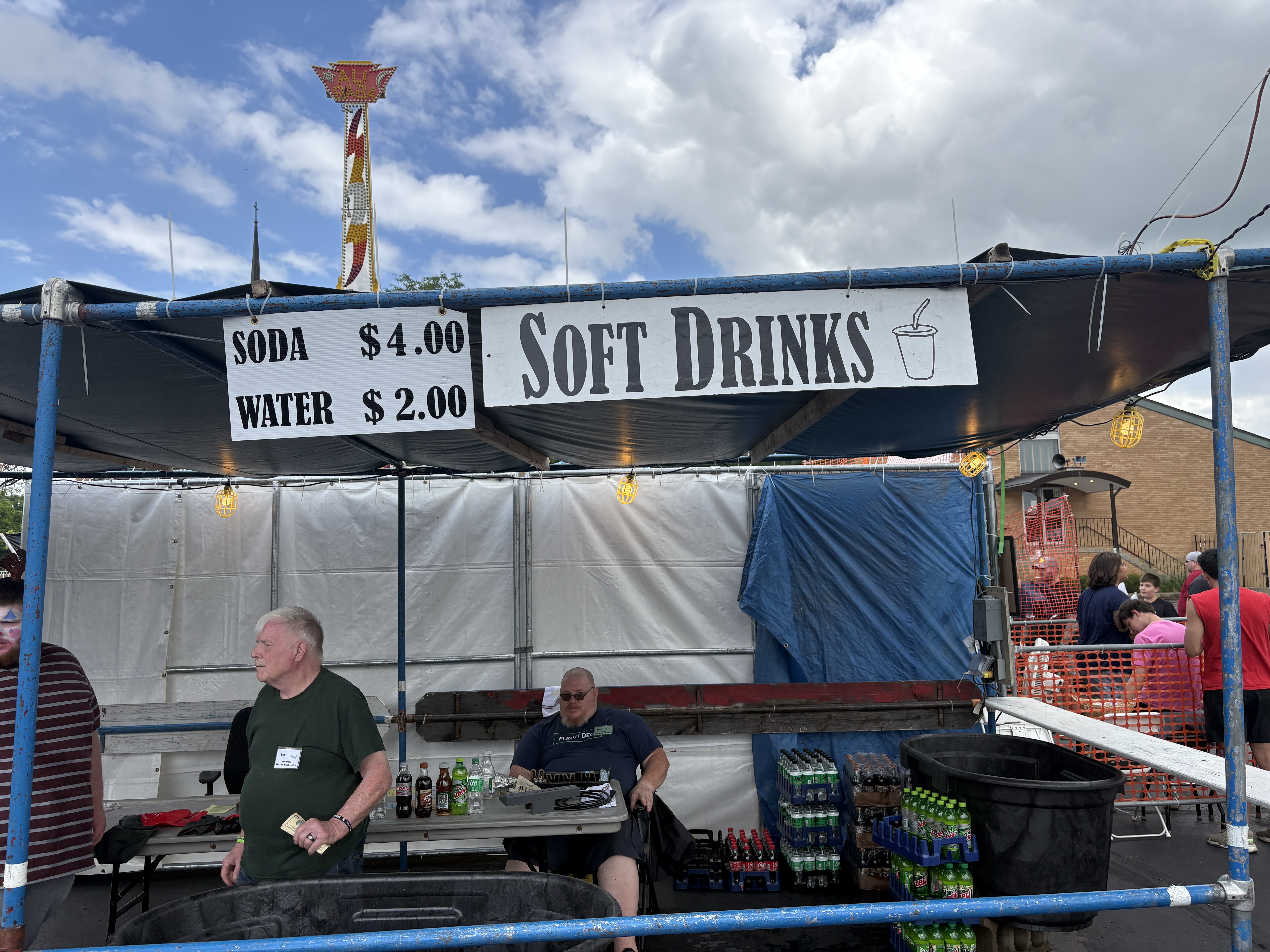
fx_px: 954
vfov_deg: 53.1
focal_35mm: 26
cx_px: 635
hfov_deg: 67.3
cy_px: 476
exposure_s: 1/1848
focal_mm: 5.96
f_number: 1.6
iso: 50
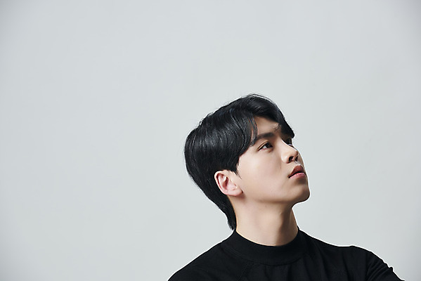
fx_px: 1579
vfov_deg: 10.2
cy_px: 140
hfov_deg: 15.2
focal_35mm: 135
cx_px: 210
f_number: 7.1
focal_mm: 135
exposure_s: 1/125
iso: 64
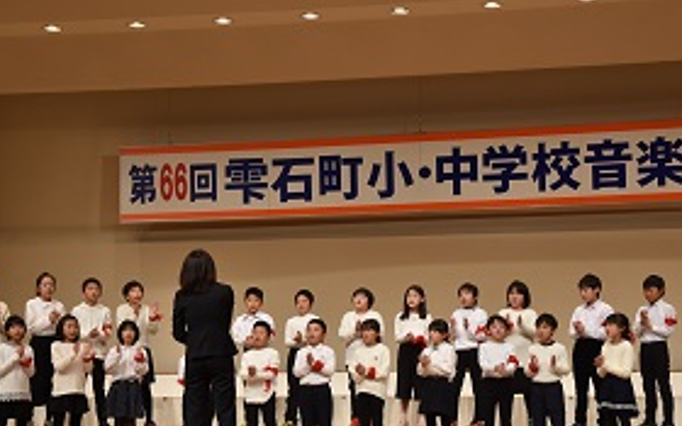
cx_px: 348
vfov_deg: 15.7
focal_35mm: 83
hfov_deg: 24.9
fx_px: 1543
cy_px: 260
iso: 640
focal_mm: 38
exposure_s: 1/100
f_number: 5
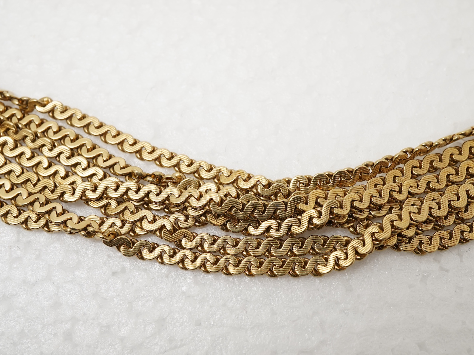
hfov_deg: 38.9
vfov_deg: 29.7
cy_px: 177
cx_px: 251
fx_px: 671
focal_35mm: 49
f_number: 20
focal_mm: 30
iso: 500
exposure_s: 1/125
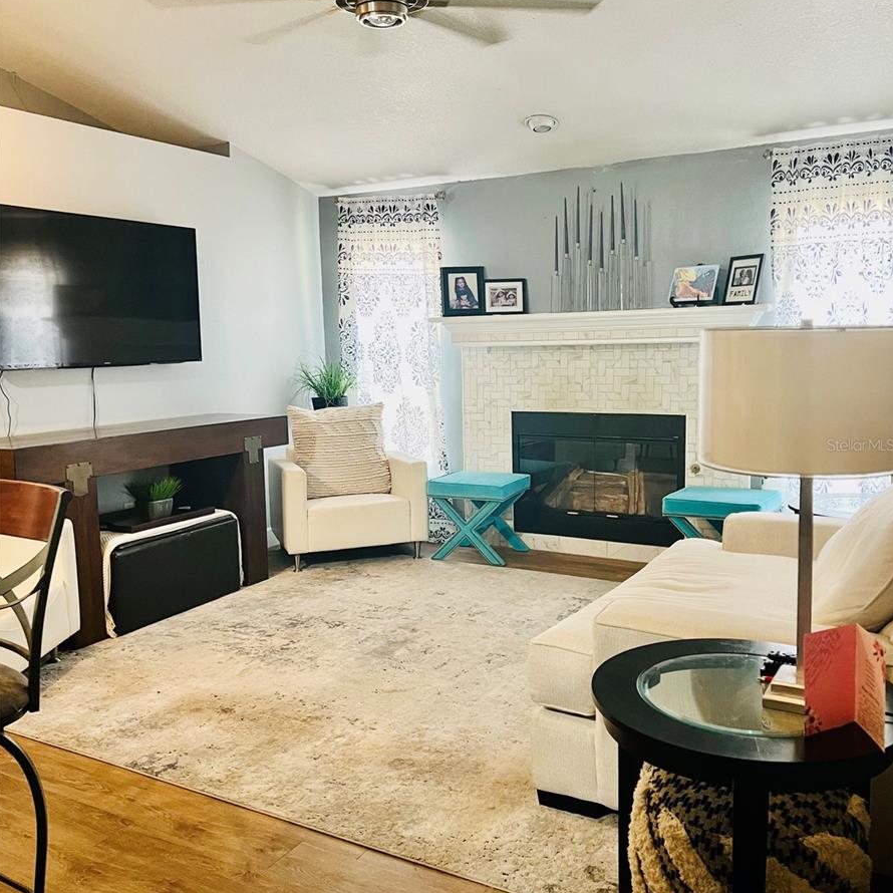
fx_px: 905
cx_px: 446
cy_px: 444
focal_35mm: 31
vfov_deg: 52.5
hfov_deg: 52.5
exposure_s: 1/60
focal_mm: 5.7
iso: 250
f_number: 1.5
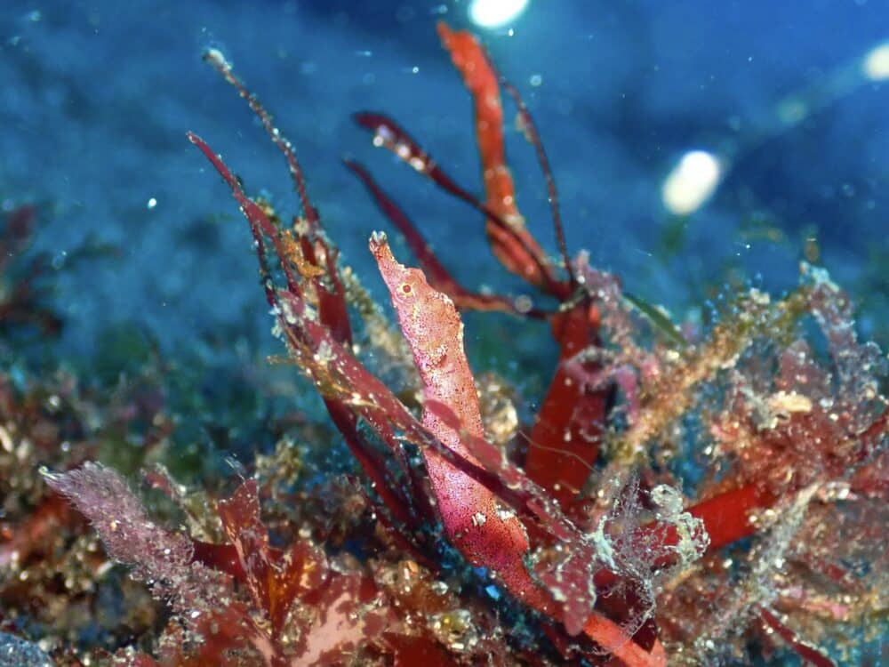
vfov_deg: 29.1
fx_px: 1284
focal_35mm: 50
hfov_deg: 38.2
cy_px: 334
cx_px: 444
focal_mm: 9.01
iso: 800
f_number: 9
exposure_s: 1/50
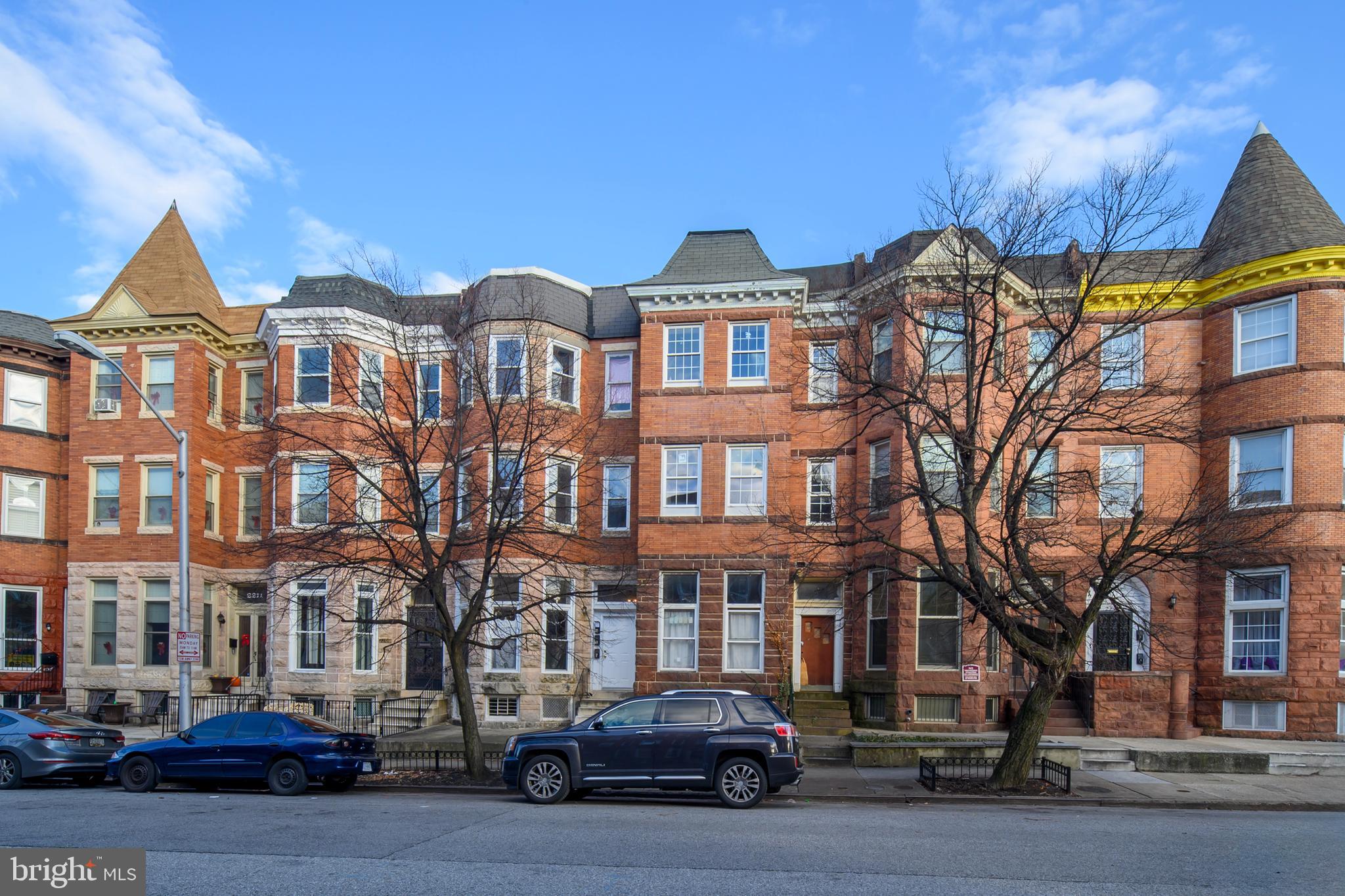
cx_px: 672
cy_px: 448
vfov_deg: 64.5
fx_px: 710
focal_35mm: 19
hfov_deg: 86.9
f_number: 16
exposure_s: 1/125
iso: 320
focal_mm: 19
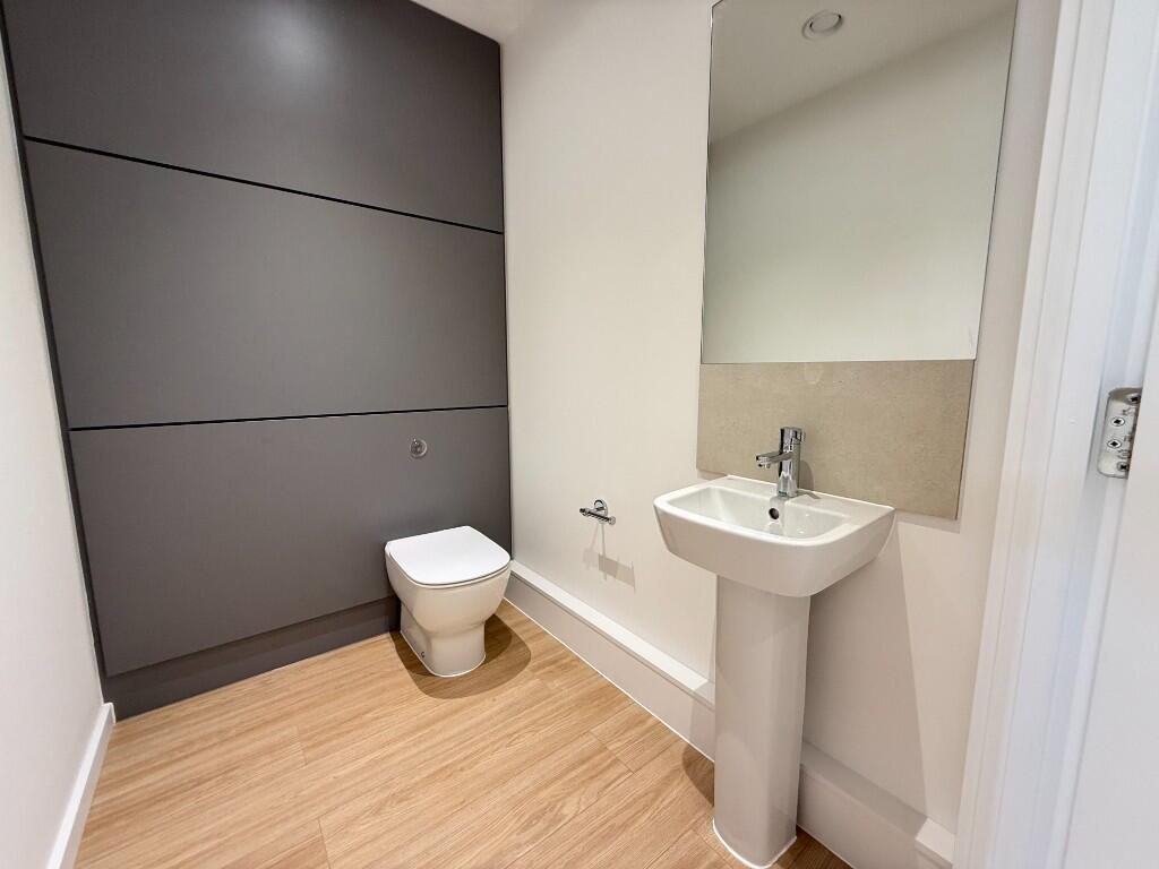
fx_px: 469
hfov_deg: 102.1
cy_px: 434
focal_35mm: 14
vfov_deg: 85.7
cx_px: 580
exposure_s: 1/50
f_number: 2.2
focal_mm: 2.22
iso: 200
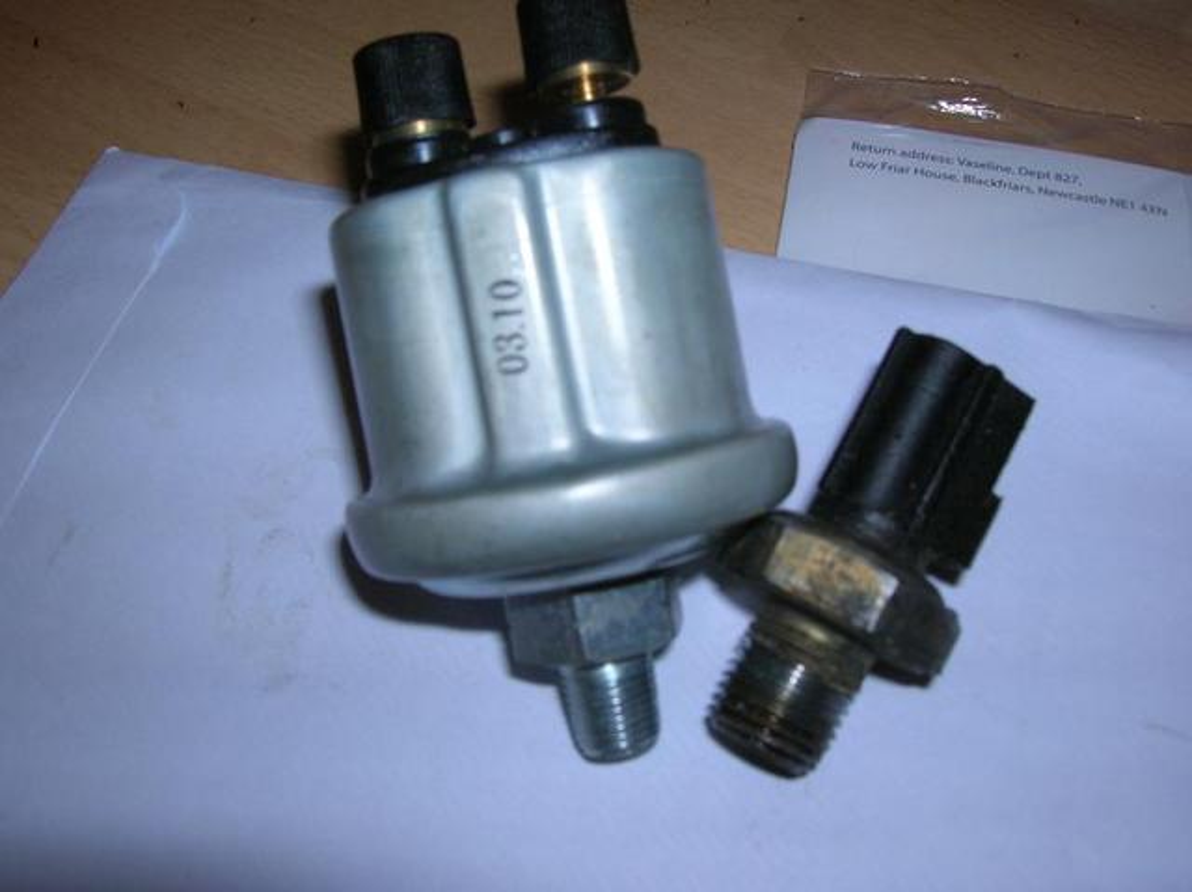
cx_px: 596
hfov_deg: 54.0
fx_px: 1170
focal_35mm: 34
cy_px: 446
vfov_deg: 41.7
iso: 50
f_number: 4.9
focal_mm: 5.7
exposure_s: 1/60.1
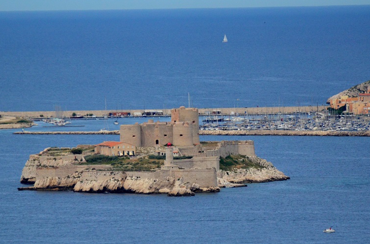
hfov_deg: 3.5
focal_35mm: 598
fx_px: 6129
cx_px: 174
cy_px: 140
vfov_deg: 2.3
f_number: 5.6
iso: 1600
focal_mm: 300
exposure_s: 1/8000
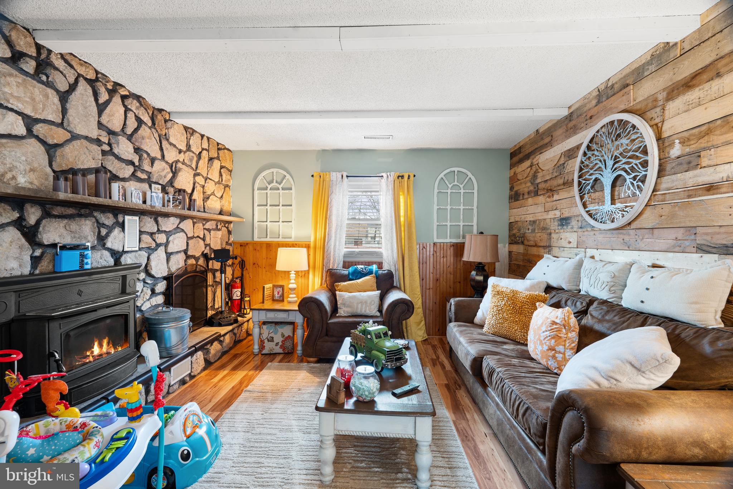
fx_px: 326
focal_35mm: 16
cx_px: 366
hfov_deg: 96.7
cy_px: 244
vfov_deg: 73.7
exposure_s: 5
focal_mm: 16
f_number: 8
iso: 100
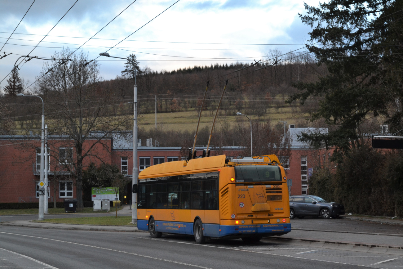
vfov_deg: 17.5
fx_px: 873
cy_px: 134
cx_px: 202
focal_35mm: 78
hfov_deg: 26.0
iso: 800
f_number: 13
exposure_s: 1/50
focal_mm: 52
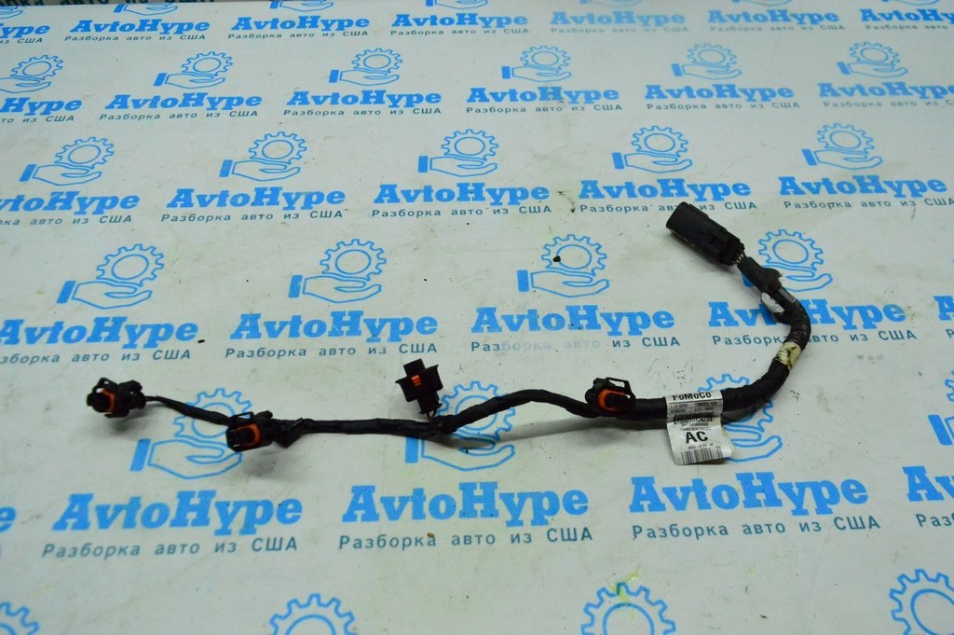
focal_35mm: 30
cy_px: 318
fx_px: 794
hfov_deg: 62.0
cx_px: 477
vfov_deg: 43.5
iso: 6400
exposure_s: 1/800
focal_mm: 20
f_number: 6.3
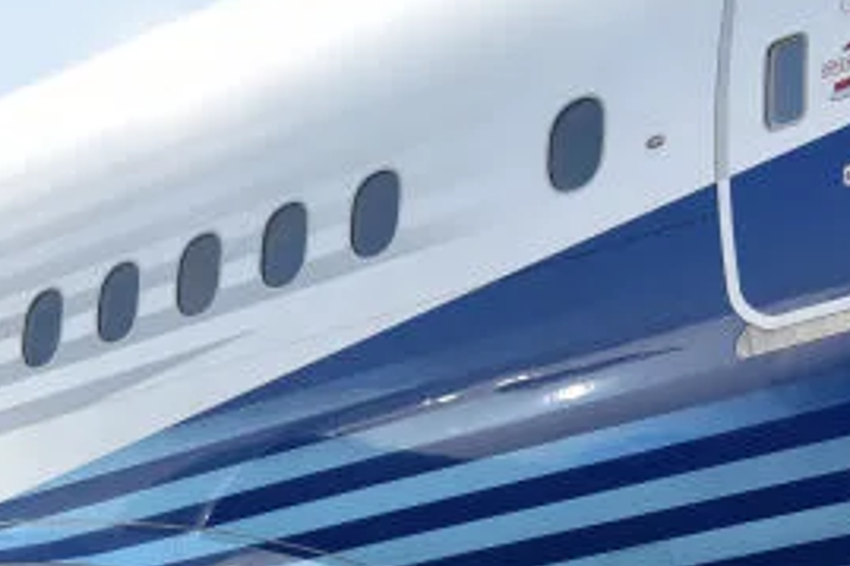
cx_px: -695
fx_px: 2879
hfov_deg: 14.6
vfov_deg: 10.9
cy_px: 787
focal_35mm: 122
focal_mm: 32
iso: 125
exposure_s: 1/640
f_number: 5.6
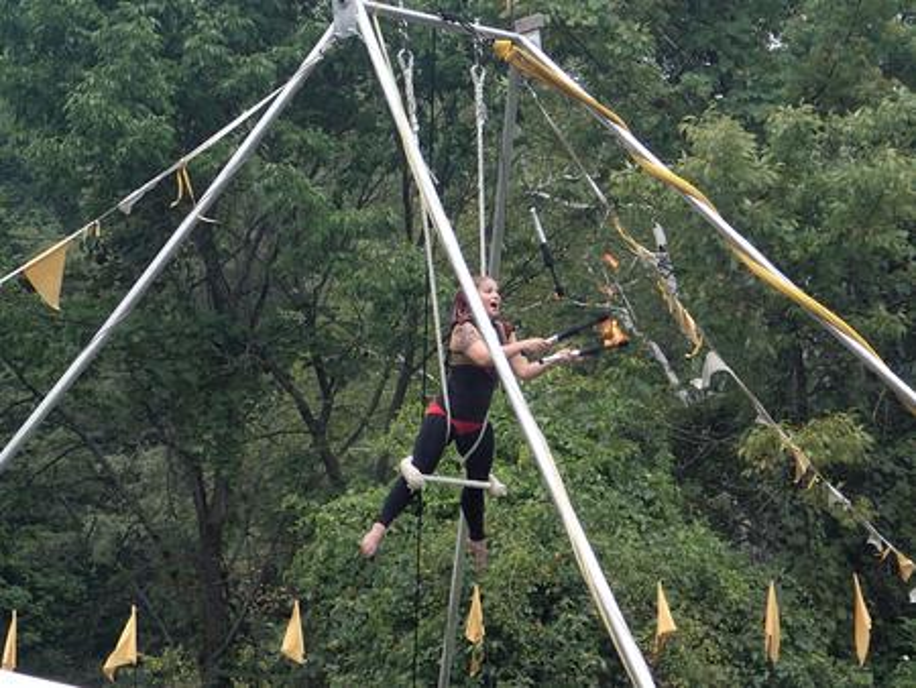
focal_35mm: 100
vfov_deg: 14.8
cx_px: 458
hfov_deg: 19.6
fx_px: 2648
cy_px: 344
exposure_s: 1/250
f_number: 4.9
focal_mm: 18
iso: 100
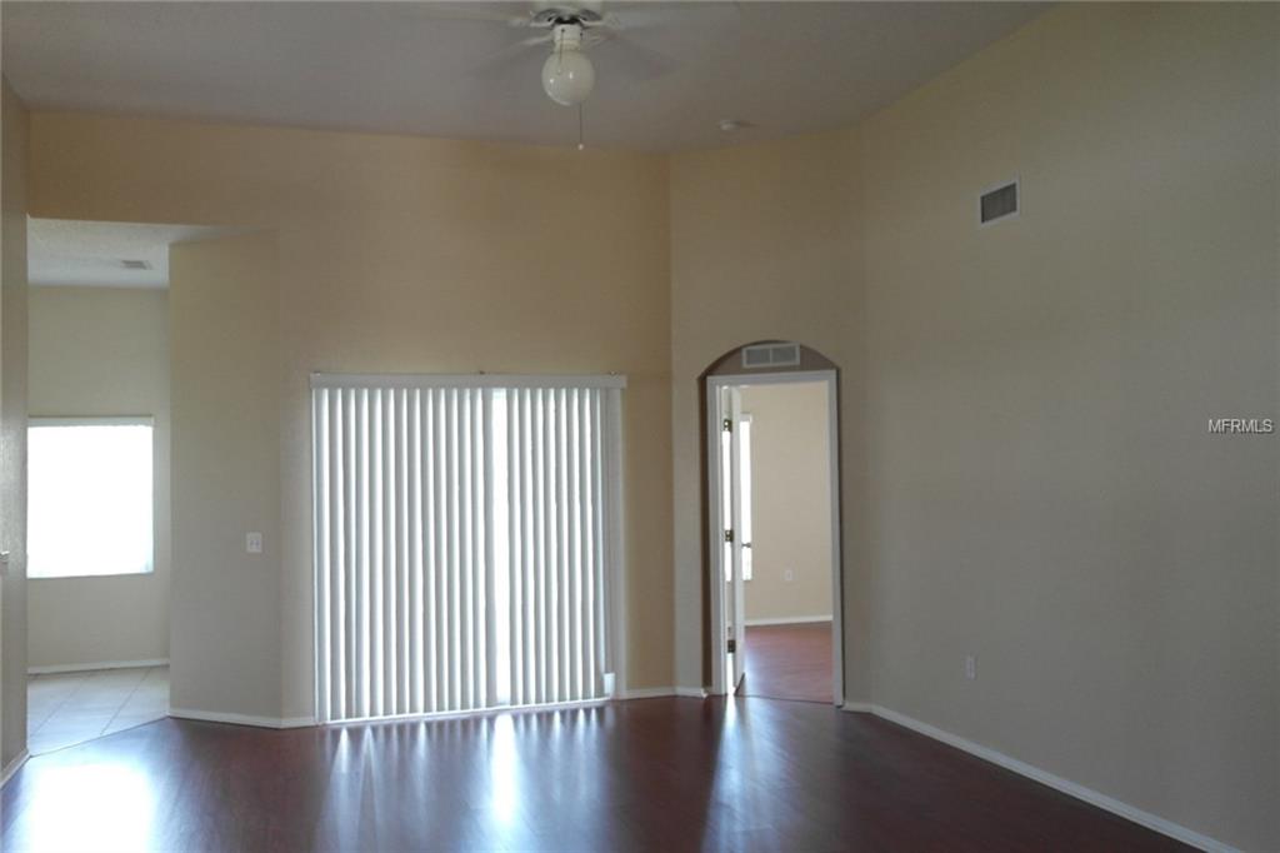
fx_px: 1066
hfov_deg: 61.9
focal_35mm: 30
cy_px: 426
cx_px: 640
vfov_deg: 43.6
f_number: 3.5
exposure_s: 1/50
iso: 400
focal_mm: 20
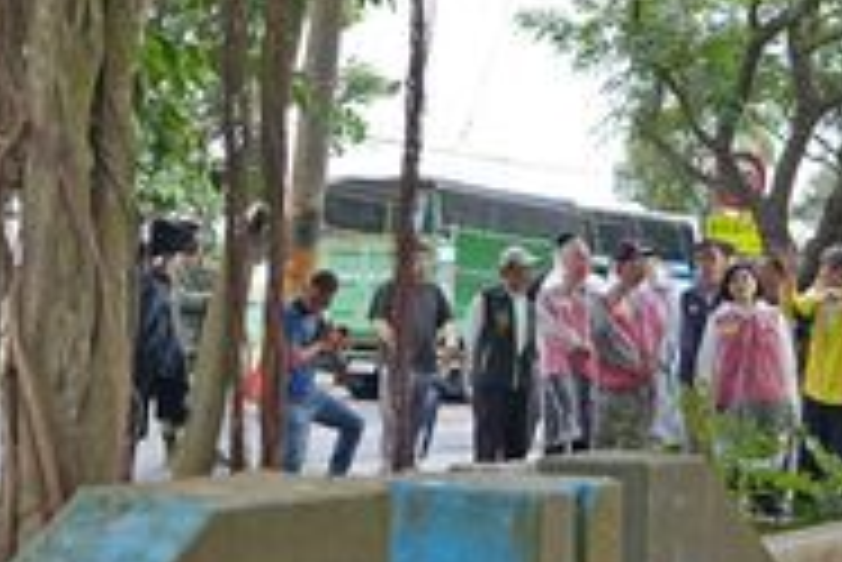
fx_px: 2107
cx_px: 185
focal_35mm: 90
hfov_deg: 22.3
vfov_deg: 15.2
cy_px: 218
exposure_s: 1/125
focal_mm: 42
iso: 125
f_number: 4.5
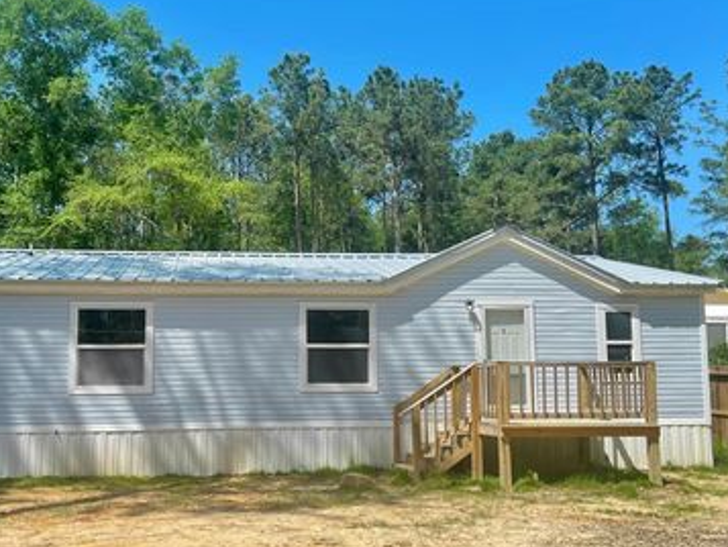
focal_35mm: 35
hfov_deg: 52.3
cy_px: 319
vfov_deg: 40.6
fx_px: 736
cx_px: 298
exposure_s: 1/3165
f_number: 1.6
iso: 50
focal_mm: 5.1
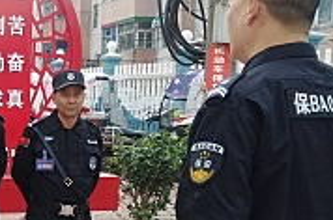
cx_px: -26
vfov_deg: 17.7
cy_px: 183
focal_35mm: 76
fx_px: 702
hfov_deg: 25.0
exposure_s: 1/120
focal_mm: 3.83
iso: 109
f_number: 2.2
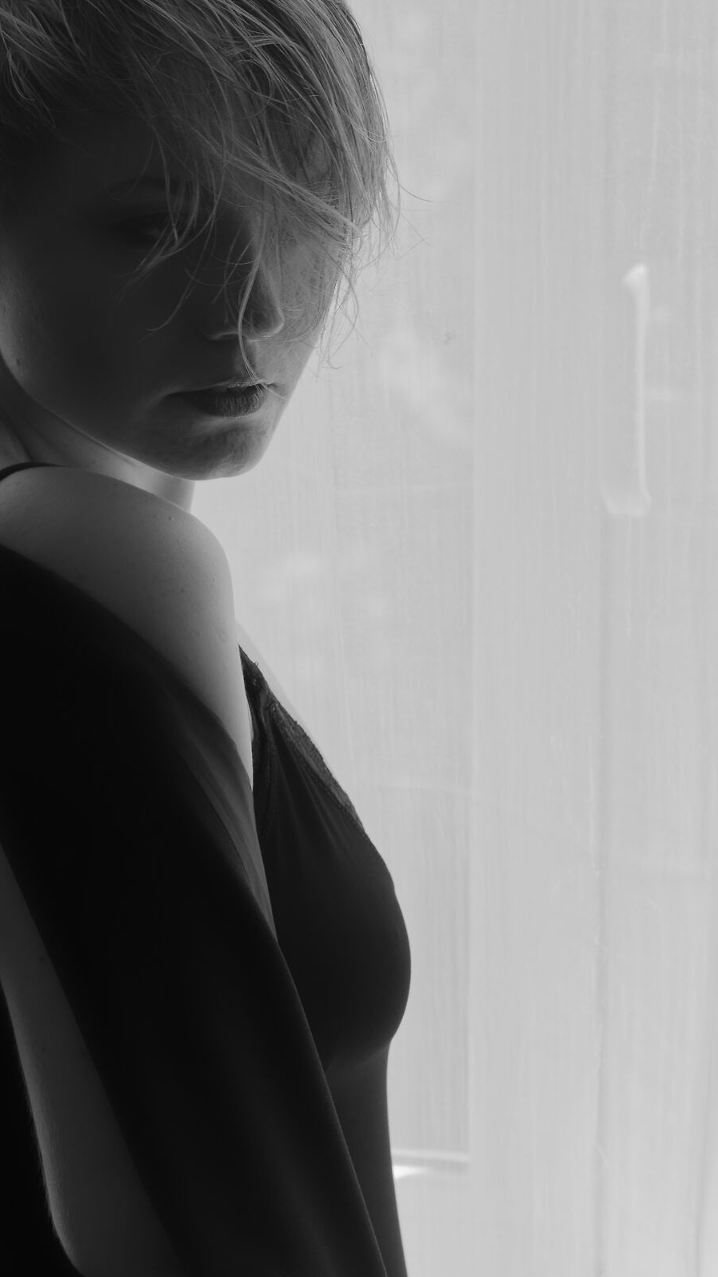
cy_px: 579
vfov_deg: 18.2
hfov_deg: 10.2
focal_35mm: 118
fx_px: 3995
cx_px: 131
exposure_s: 1/90
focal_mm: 50
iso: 100
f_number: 5.6
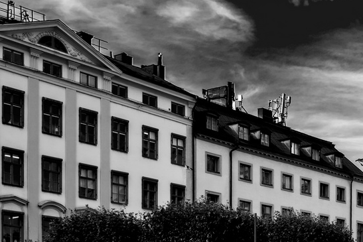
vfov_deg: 19.2
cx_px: 439
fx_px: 716
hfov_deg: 25.4
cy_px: 153
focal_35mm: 71
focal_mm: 24
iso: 100
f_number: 8
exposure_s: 1/160
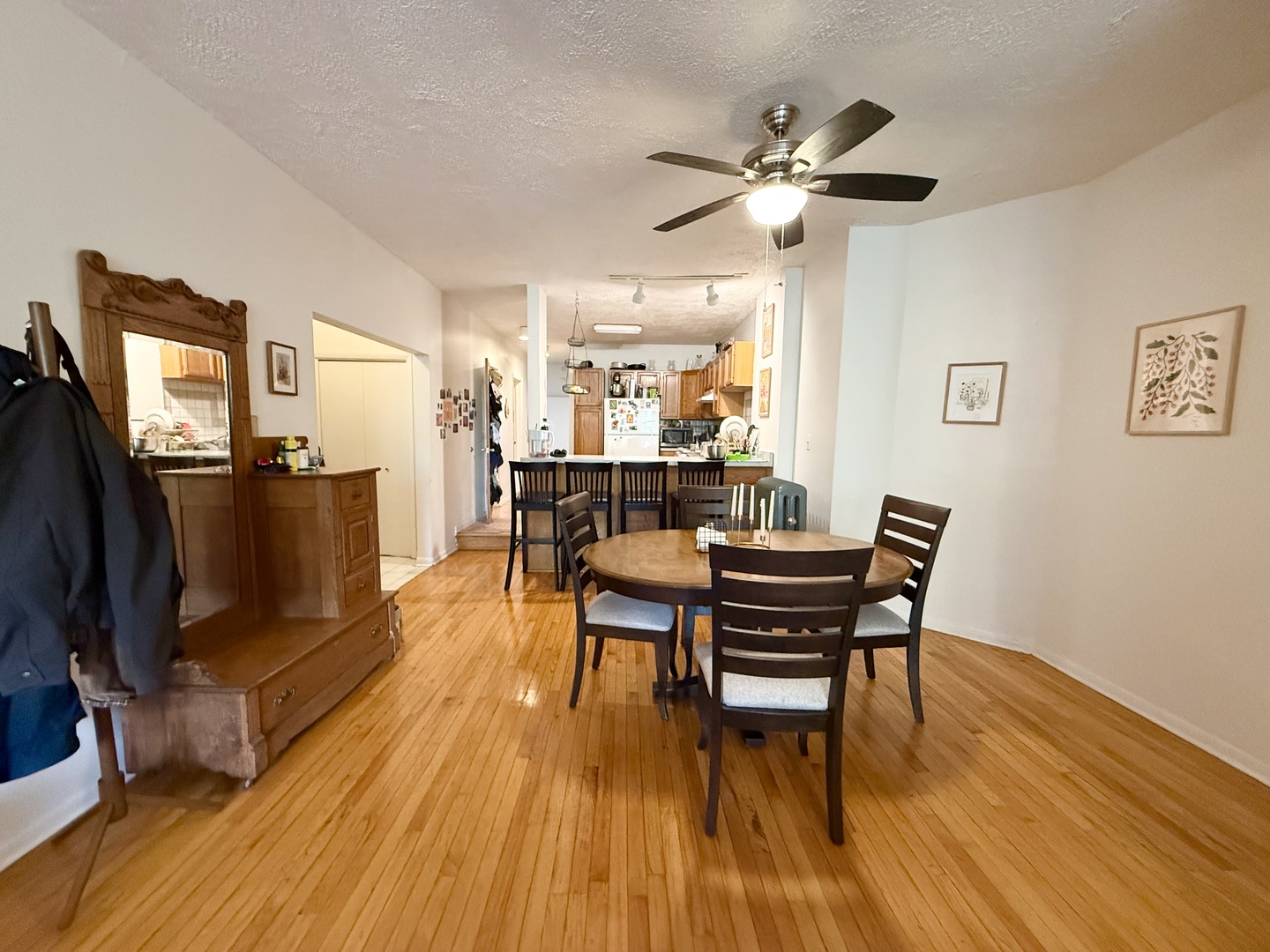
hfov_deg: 102.1
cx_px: 635
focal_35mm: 14
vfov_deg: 85.7
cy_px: 476
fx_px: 514
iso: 640
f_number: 2.2
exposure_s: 1/60
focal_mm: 2.22
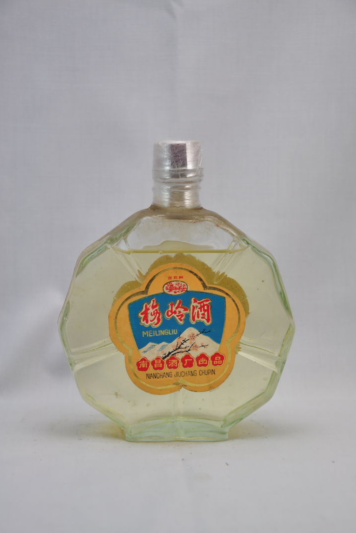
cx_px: 178
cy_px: 269
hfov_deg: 15.5
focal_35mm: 88
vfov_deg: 23.1
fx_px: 1304
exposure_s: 1/125
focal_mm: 58
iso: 200
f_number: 6.3
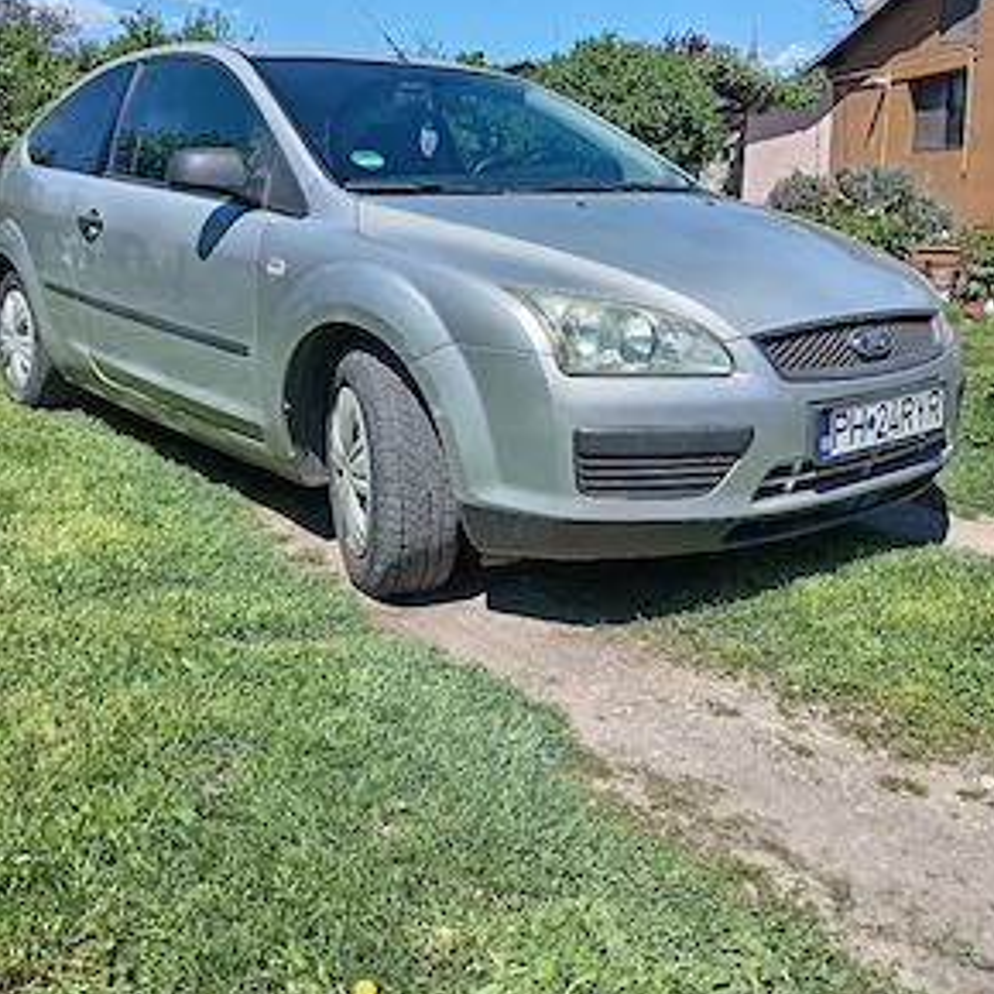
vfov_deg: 49.3
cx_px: 511
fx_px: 1072
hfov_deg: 49.7
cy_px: 372
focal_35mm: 33
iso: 100
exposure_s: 1/526
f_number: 1.8
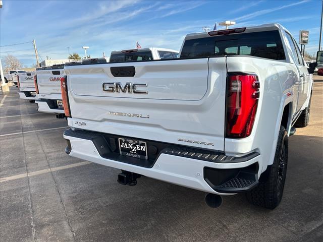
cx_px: 162
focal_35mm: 26
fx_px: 243
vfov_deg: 53.1
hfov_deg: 67.3
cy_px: 121
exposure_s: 1/2083
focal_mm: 5.7
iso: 50
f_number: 1.5
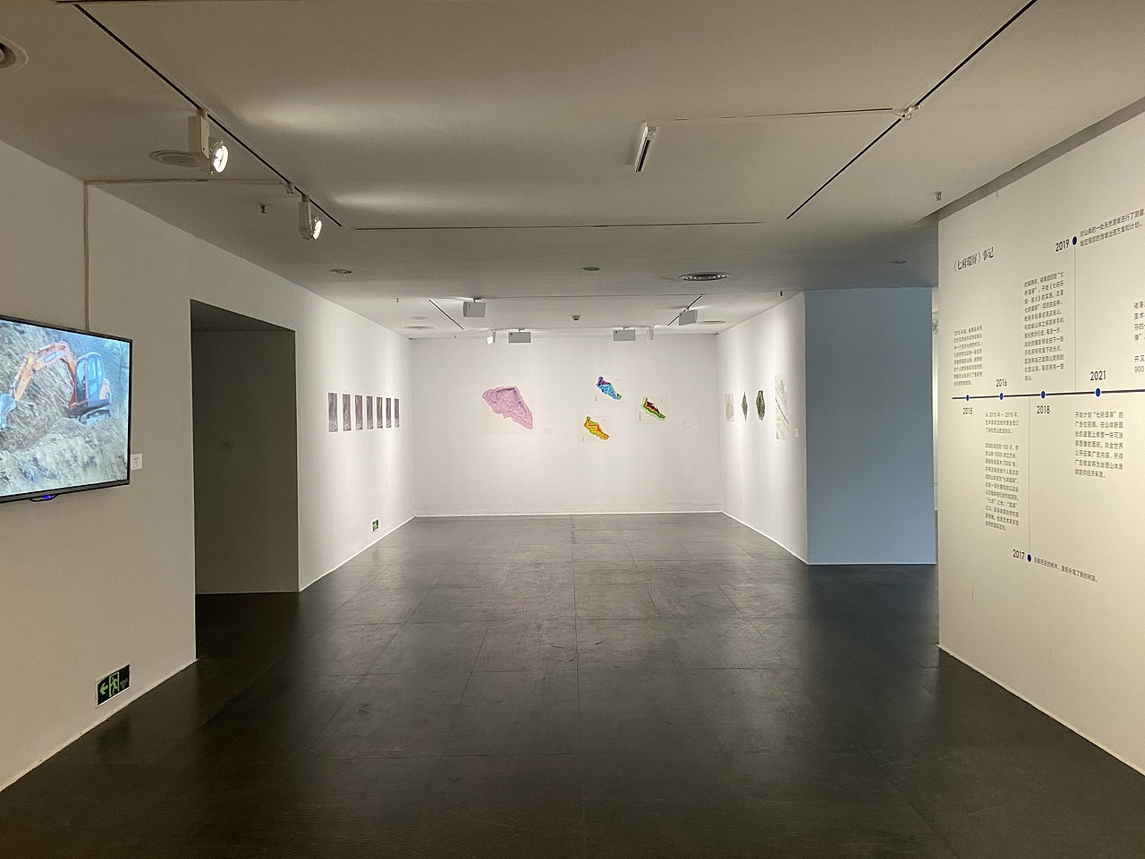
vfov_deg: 53.1
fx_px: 860
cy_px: 430
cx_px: 572
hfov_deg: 67.3
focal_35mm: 26
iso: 160
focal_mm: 4.25
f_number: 1.8
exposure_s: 1/50
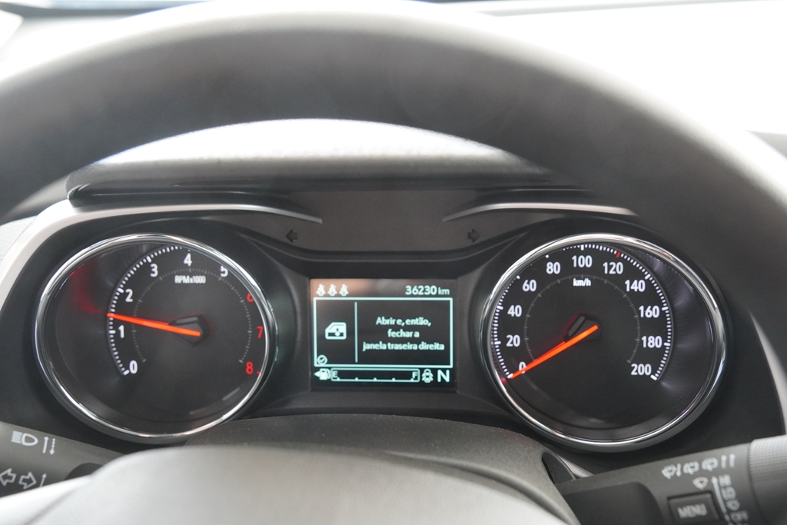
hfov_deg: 46.4
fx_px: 918
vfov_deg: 31.9
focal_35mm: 42
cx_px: 394
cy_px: 262
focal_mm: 28
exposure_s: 1/160
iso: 1600
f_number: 4
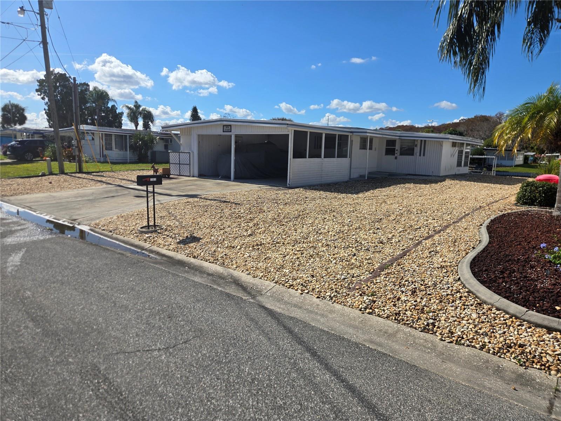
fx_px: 373
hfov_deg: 73.9
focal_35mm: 23
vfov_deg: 58.9
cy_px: 210
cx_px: 280
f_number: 1.8
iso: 25
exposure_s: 1/2723
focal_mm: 5.4
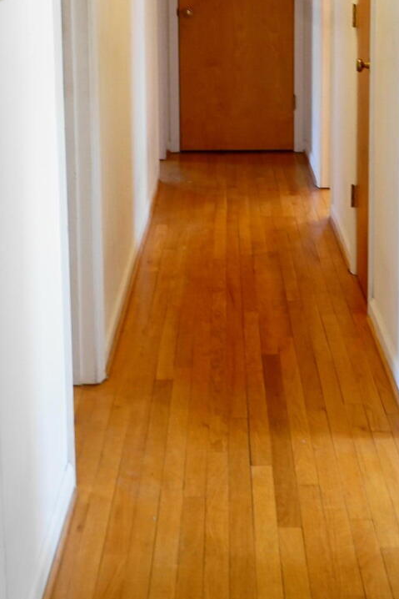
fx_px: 1296
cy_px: 158
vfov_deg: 25.7
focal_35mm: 78
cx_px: 269
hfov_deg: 17.5
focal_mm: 28
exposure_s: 1/20
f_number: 7.1
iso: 1000
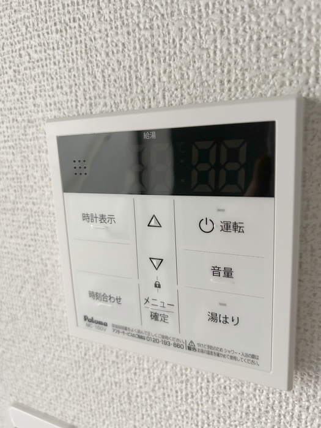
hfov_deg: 53.1
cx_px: 160
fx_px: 321
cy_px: 214
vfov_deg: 67.3
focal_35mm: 26
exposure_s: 1/47
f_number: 1.5
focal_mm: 5.7
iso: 500
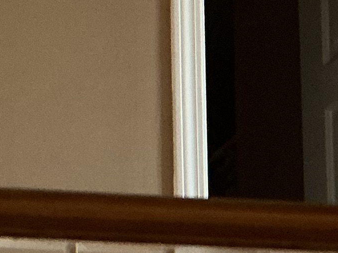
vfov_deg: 8.3
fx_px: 1689
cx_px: -89
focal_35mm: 173
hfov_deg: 11.2
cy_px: 424
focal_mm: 3
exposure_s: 1/30
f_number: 1.8
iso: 250
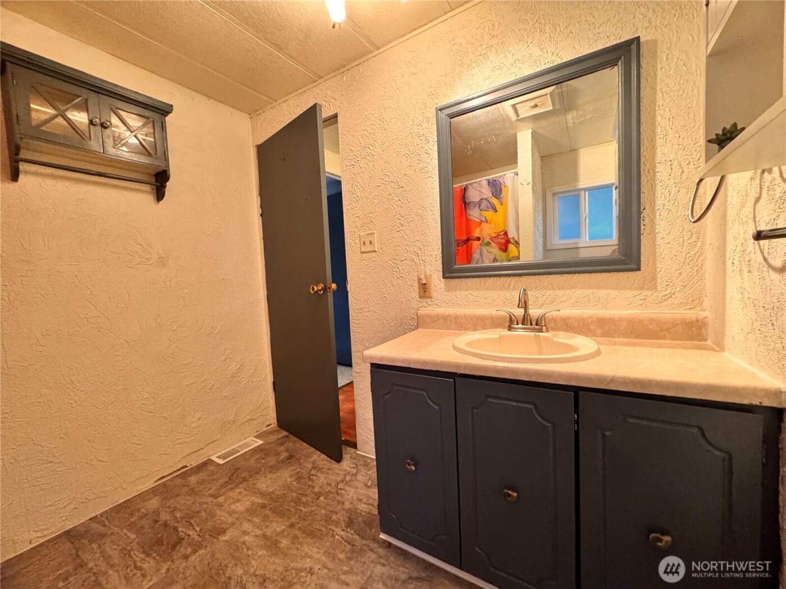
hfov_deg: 102.1
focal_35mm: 14
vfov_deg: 85.7
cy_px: 294
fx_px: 318
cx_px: 393
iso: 640
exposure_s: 1/60
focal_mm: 2.22
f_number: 2.2
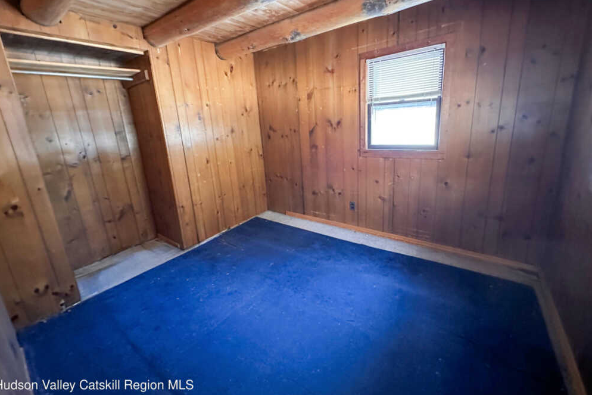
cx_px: 298
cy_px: 177
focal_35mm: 15
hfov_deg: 100.4
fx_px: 247
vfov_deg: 77.1
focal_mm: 2.22
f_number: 2.2
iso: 1250
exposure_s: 1/41
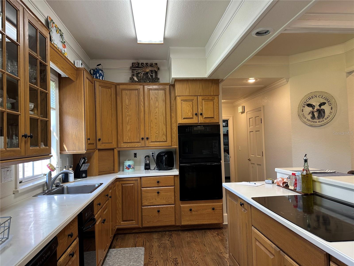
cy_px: 133
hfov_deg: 71.6
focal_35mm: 24
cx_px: 177
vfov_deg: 56.8
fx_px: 245
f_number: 1.78
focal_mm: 6.86
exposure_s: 1/60
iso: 125
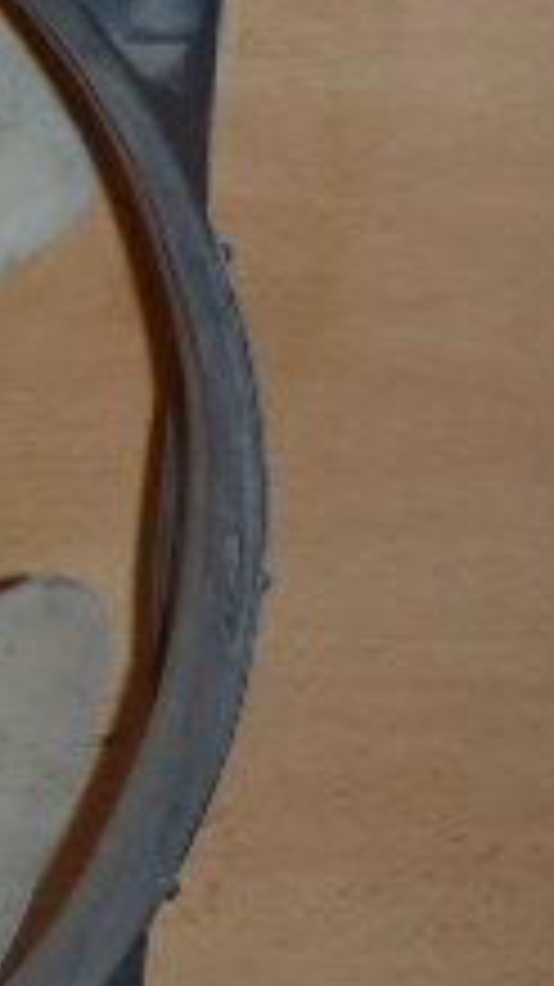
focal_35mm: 89
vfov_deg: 23.9
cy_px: 522
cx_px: -540
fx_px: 2327
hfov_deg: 12.1
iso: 100
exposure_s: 1/30
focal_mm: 5
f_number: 3.9
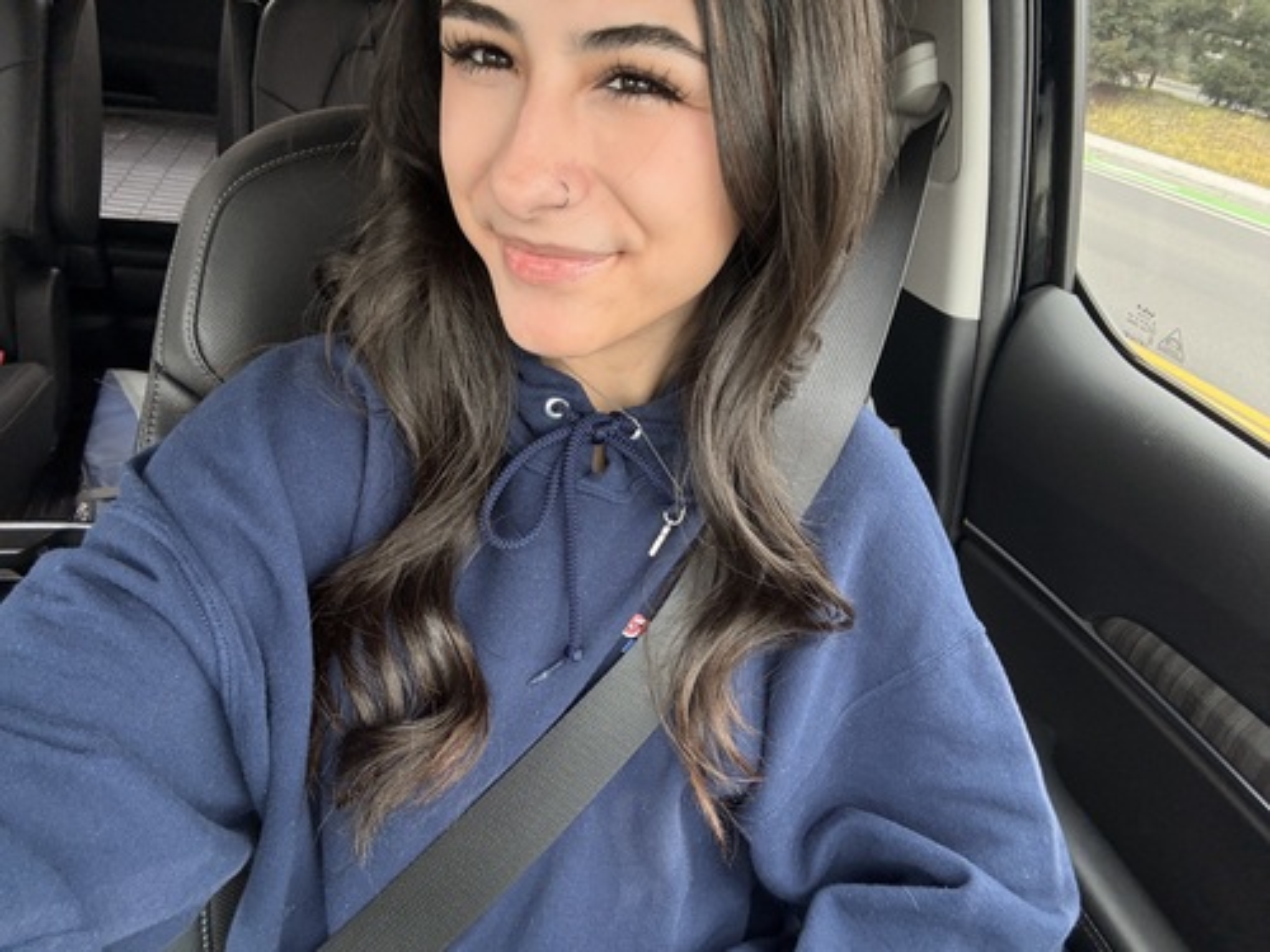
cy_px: 476
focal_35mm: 23
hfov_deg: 73.9
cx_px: 635
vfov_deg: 58.9
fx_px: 844
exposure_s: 1/93
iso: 80
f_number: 1.9
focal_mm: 2.69
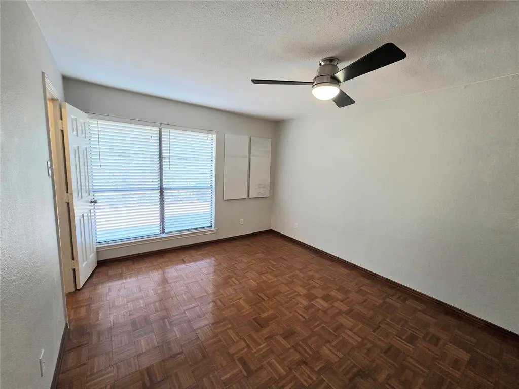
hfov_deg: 106.2
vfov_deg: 89.9
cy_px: 194
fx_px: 195
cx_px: 260
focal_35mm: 13
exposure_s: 1/120
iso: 250
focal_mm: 2.2
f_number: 2.2
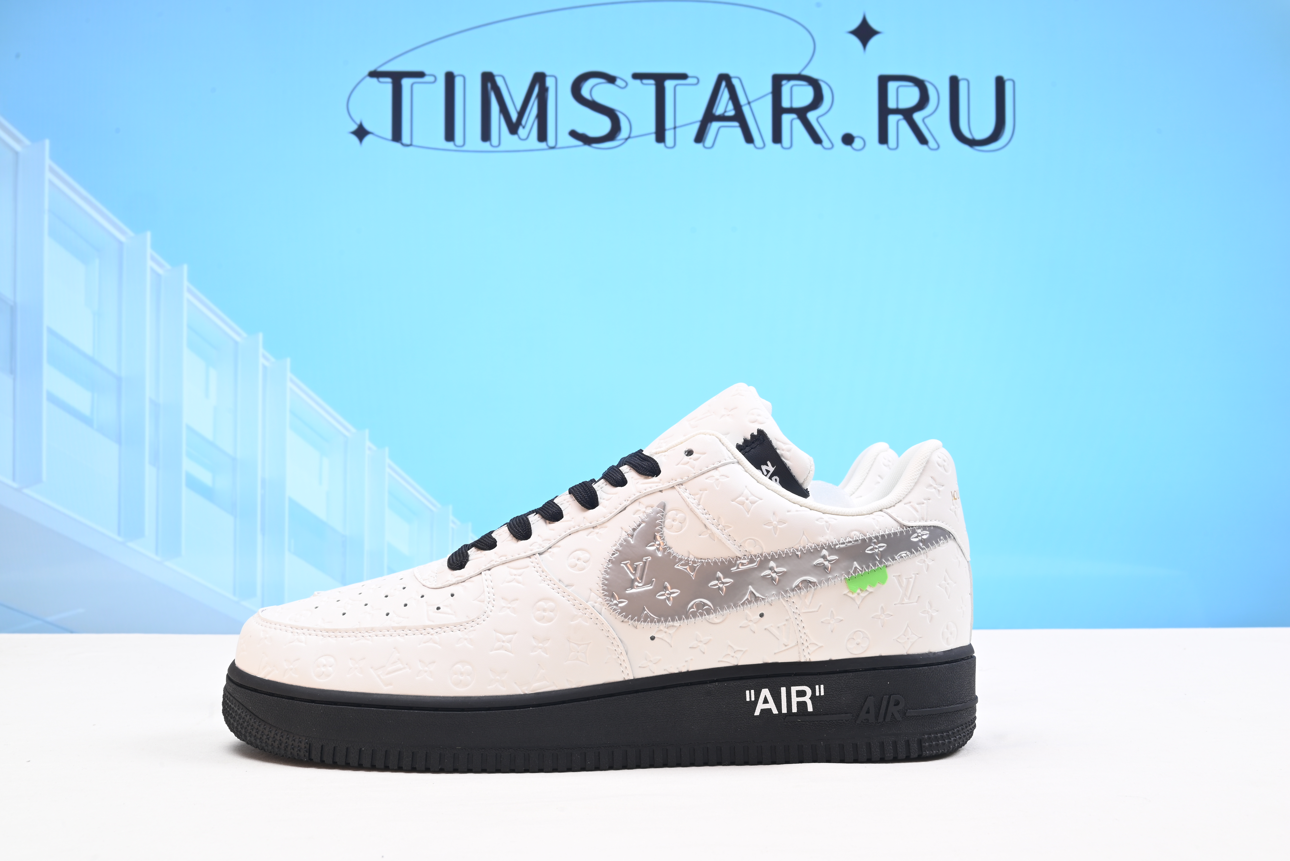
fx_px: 1398
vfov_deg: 34.2
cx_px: 645
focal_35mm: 39
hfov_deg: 49.5
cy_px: 430
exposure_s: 1/1.6
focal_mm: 39
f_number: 16
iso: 100
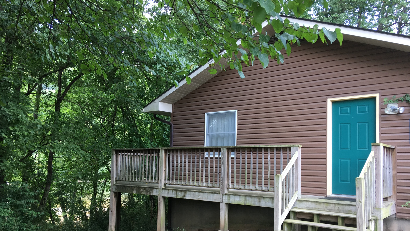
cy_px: 146
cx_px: 203
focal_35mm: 32
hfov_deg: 61.0
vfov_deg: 36.4
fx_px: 348
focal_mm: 4.15
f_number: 2.2
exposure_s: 1/60
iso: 25
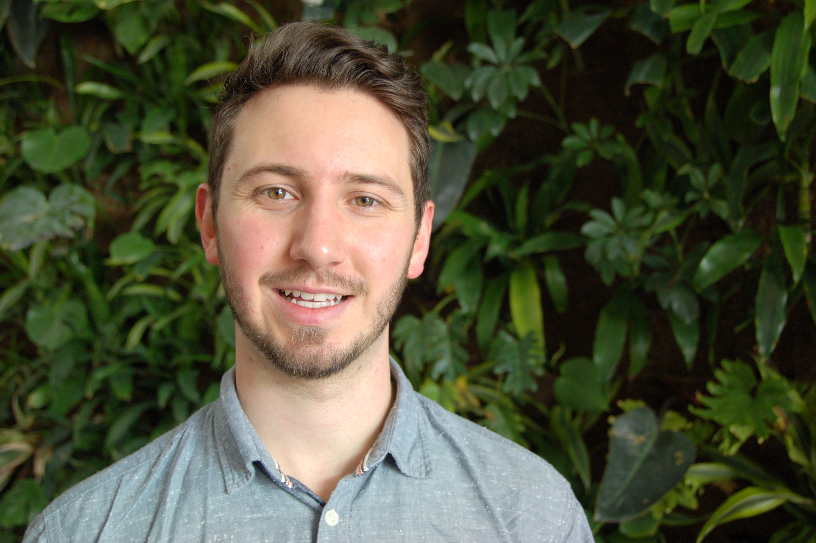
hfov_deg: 49.6
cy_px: 272
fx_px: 883
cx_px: 408
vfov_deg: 34.1
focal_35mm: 39
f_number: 4
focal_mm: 26
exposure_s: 1/125
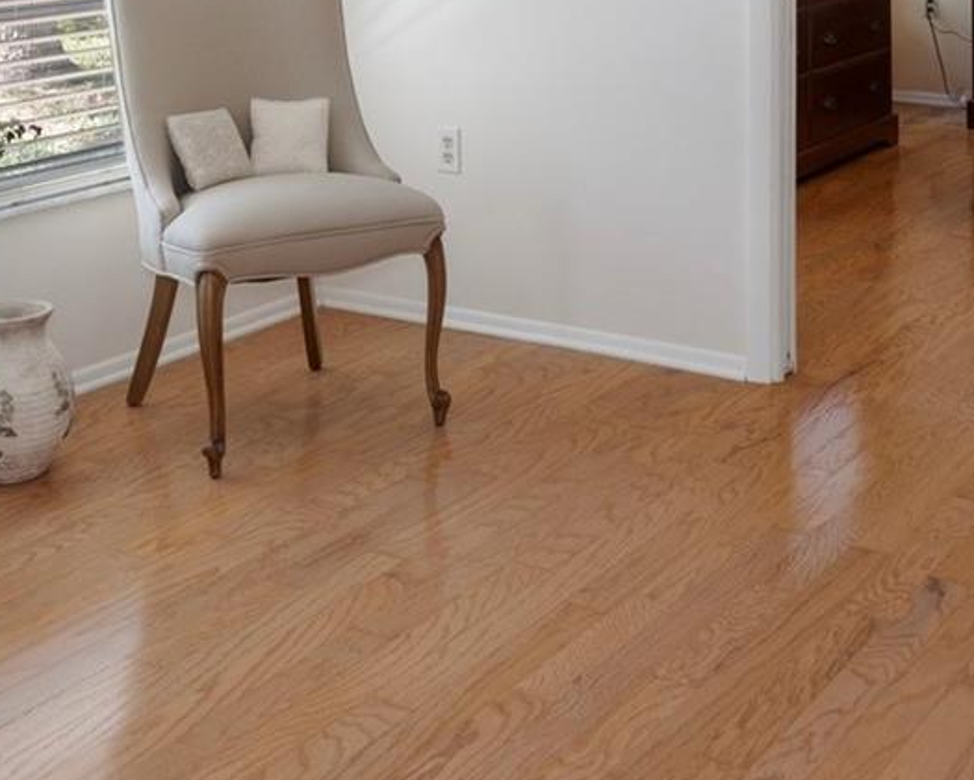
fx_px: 1730
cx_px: 601
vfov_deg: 23.2
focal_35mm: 60
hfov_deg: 31.3
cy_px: -163
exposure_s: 1.5
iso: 320
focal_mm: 14
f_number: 8
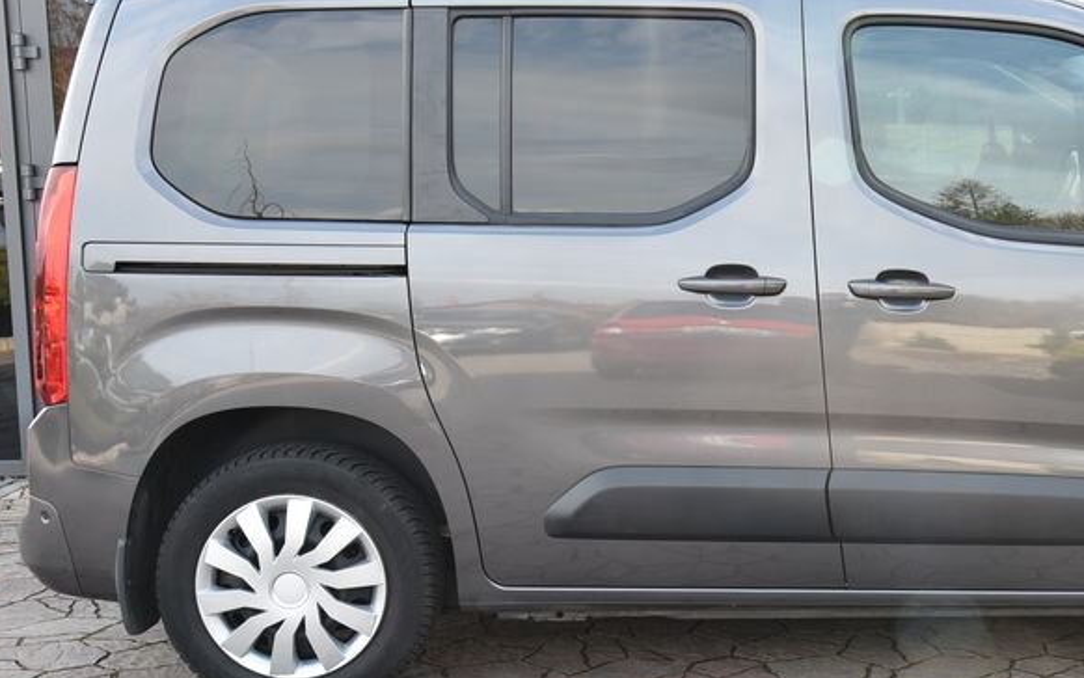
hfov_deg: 32.5
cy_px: 350
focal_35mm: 61
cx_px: 875
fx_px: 1802
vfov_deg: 21.3
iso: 500
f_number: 6.3
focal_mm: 34
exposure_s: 1/160
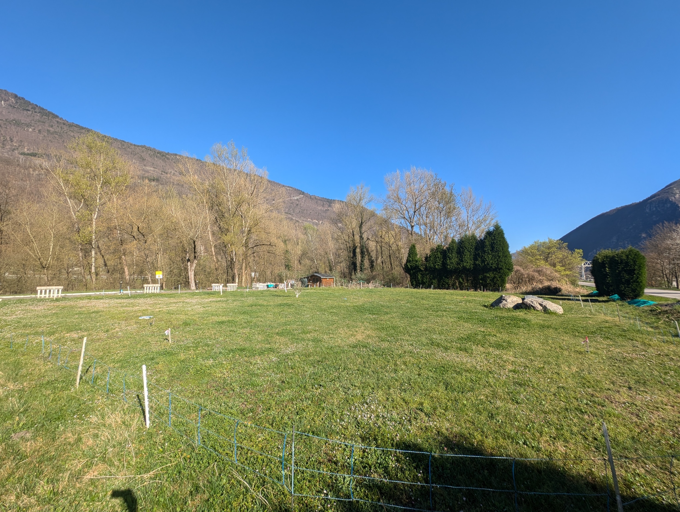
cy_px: 256
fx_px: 236
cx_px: 340
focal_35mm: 12
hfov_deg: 110.5
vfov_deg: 94.6
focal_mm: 2.23
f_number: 1.95
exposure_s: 1/977
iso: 36
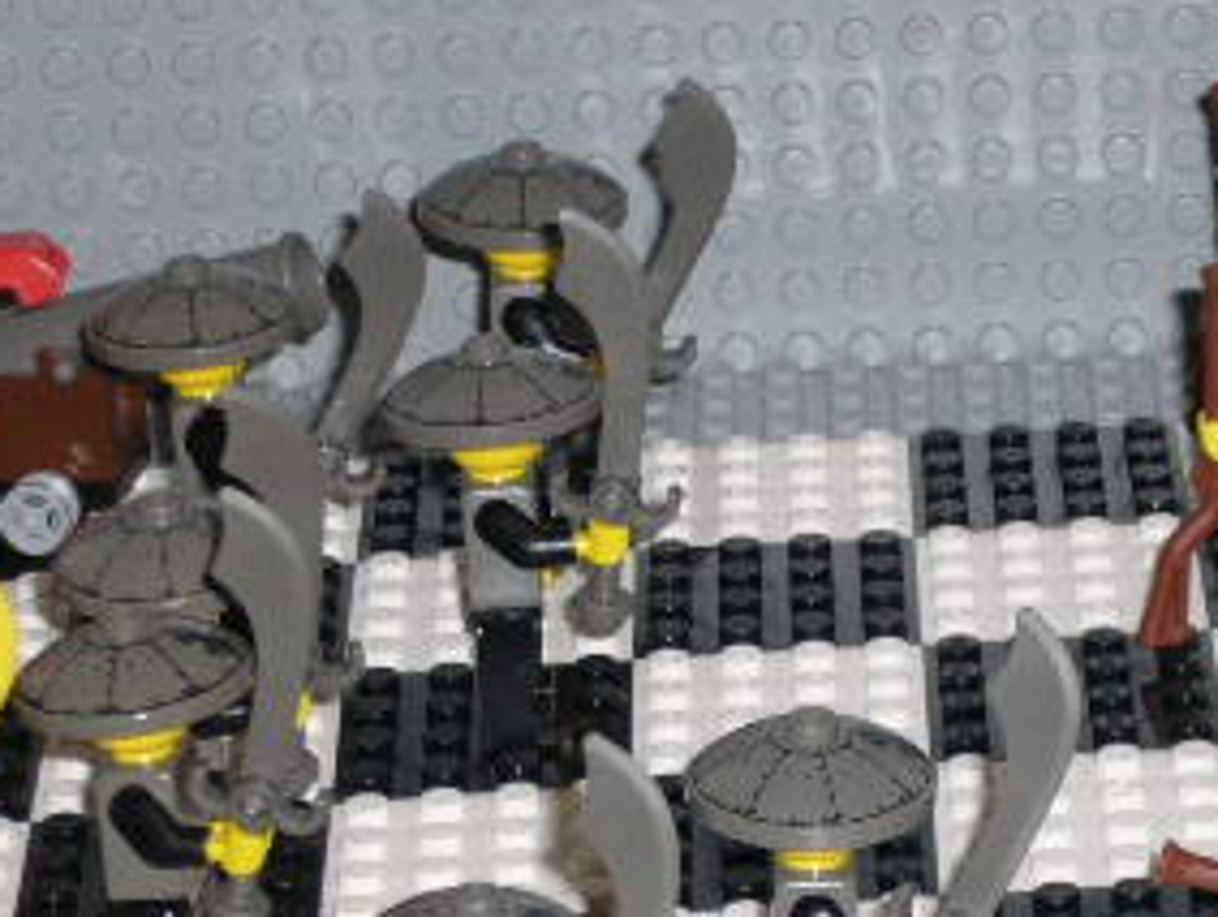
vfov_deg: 6.8
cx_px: 938
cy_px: 779
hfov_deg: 9.0
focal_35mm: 219
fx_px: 7716
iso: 100
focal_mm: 16.1
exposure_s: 1/60
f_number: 4.8
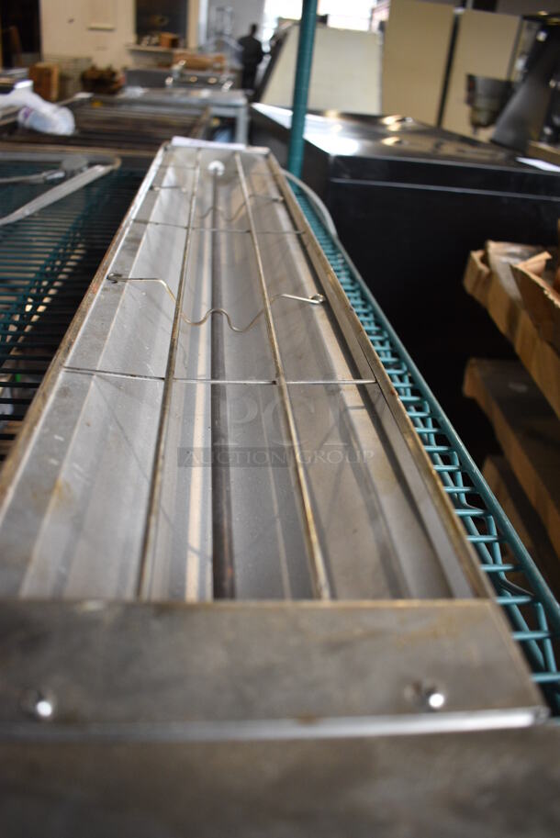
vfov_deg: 67.3
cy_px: 419
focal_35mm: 27
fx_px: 629
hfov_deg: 48.0
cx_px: 280
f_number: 3.5
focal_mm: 18
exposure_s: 1/125
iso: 800
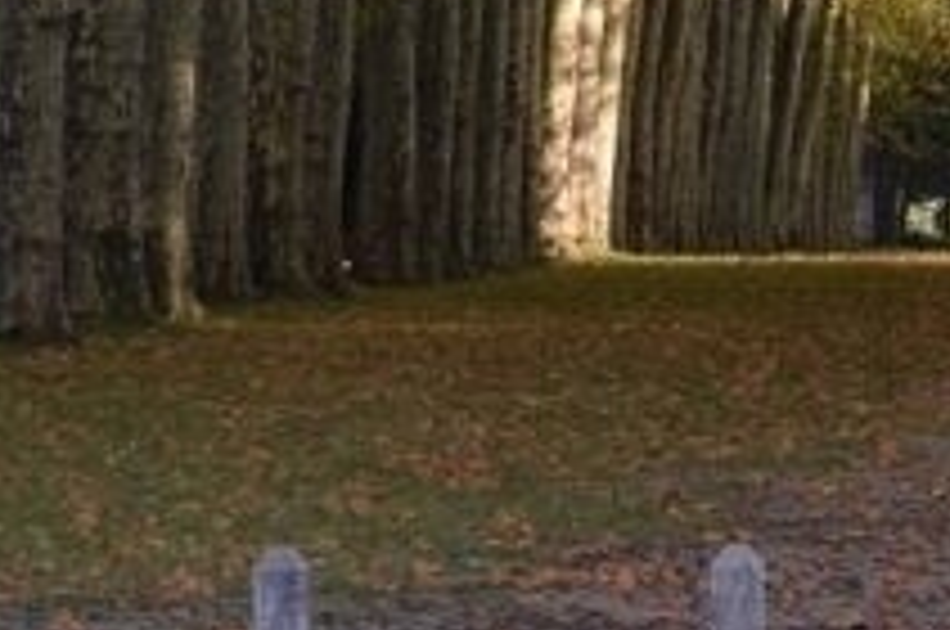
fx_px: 7926
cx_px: 1112
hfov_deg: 6.8
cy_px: -495
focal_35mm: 301
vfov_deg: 4.5
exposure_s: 1/160
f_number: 10
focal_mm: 55
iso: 500
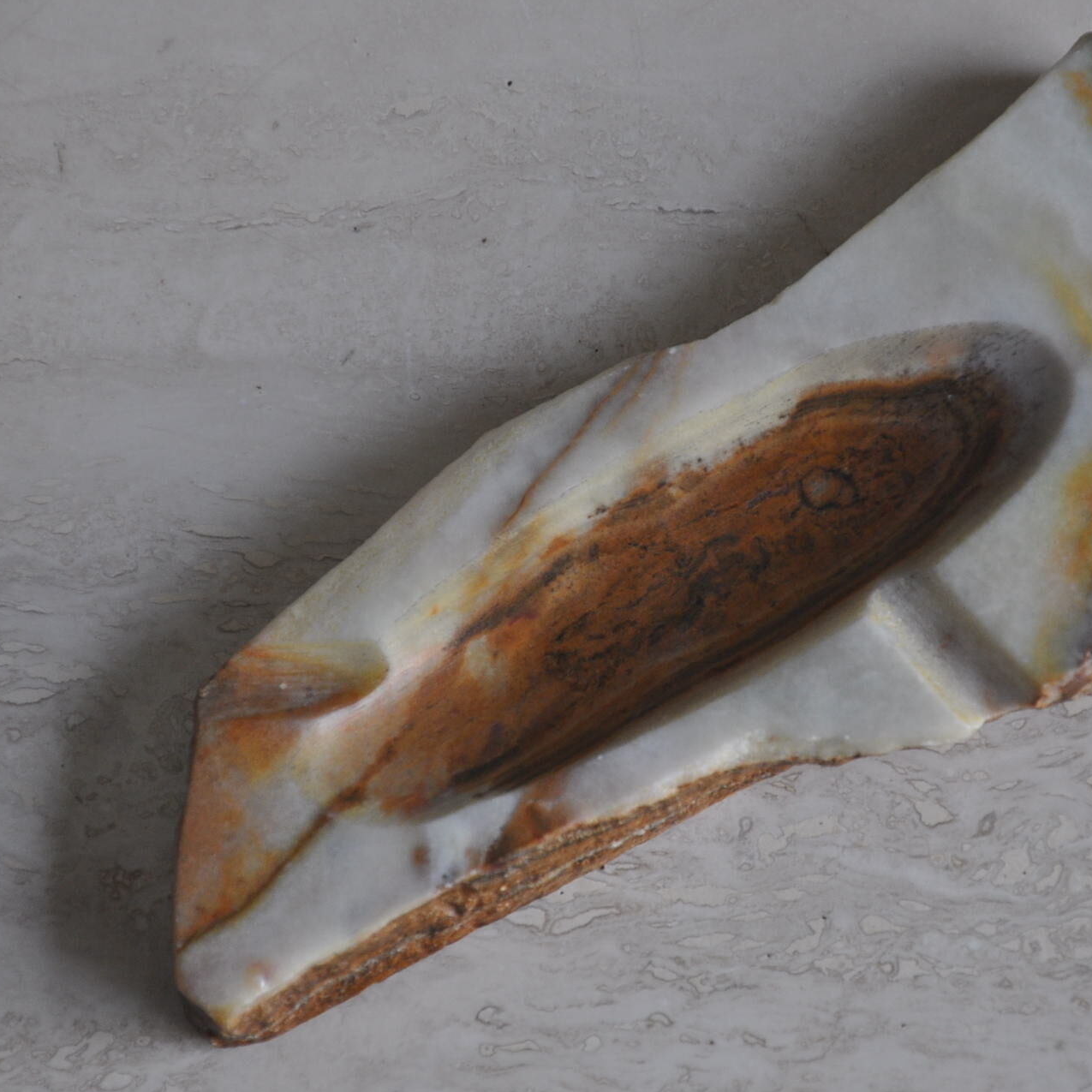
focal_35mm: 202
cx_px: 731
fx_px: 7197
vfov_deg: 8.7
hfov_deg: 8.7
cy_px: 546
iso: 640
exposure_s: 1/40
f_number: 5.6
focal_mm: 105
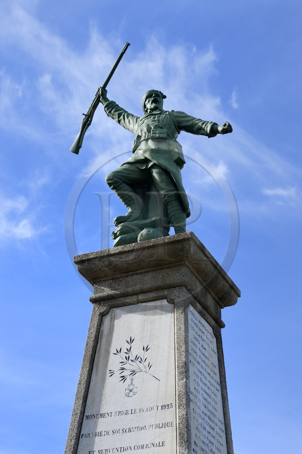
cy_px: 227
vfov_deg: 20.8
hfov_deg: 13.9
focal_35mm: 98
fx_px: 1234
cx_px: 151
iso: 200
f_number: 11
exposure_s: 1/250
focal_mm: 98
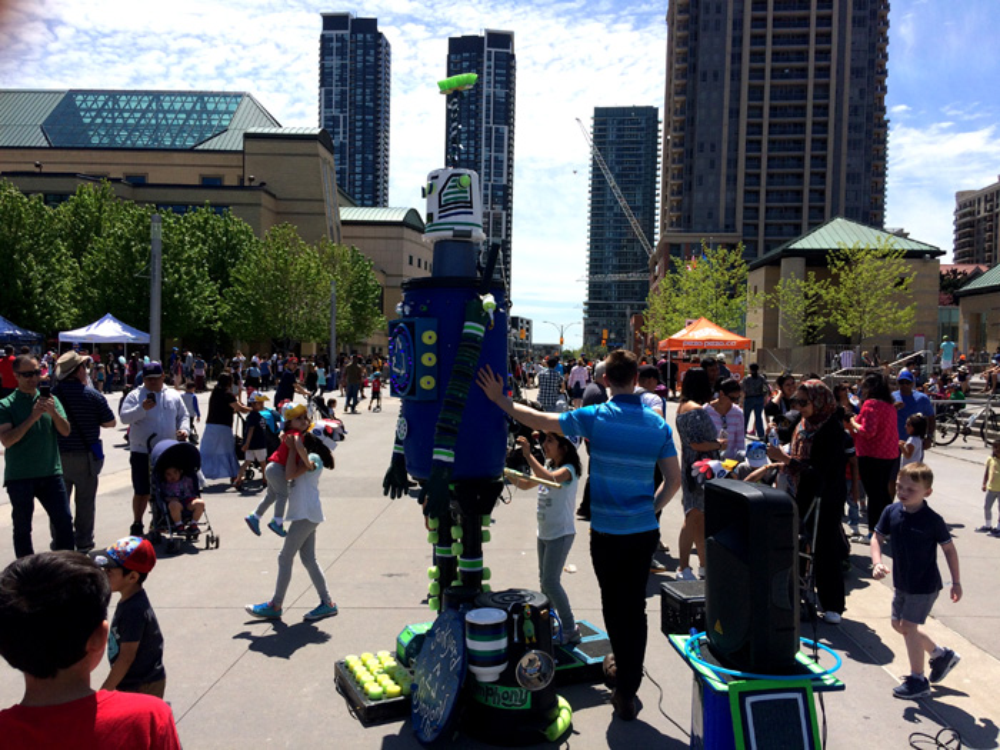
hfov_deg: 61.7
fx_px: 838
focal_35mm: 29
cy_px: 375
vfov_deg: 48.2
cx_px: 500
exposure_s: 1/3165
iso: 32
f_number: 2.2
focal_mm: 4.15
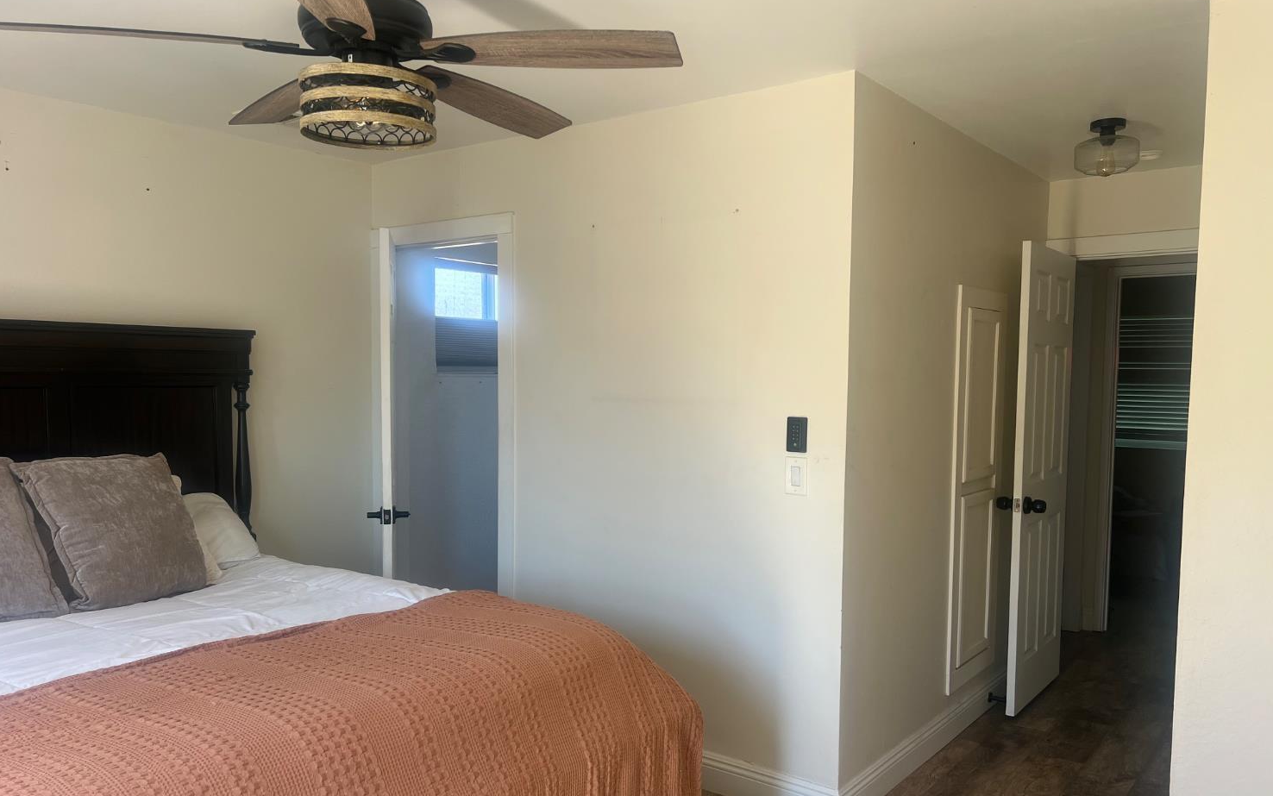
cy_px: 432
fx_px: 972
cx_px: 630
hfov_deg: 66.5
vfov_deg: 44.5
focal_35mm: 28
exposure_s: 1/121
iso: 64
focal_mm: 5.7
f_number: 1.5
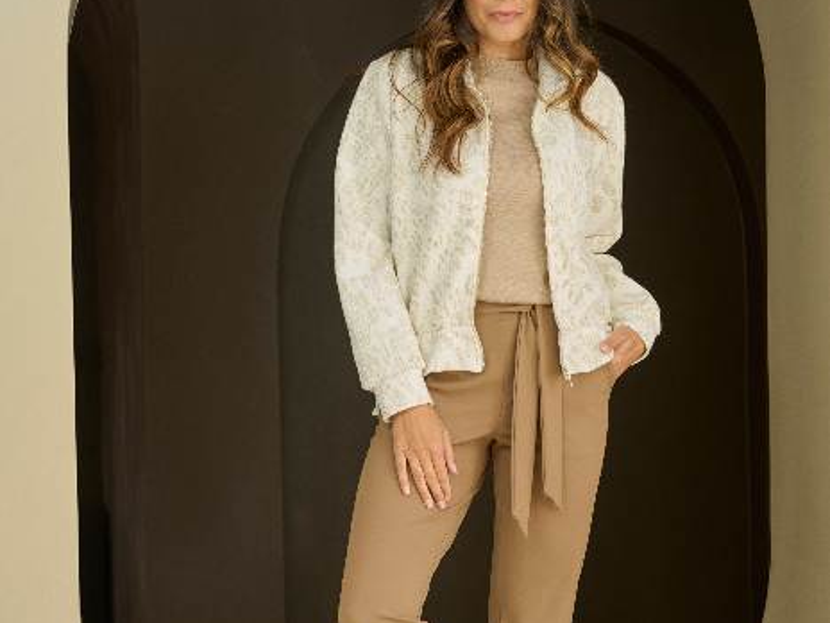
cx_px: 415
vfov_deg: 16.9
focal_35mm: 87
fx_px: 2086
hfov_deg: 22.5
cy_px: 414
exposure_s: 1/160
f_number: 4
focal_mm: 60
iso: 400
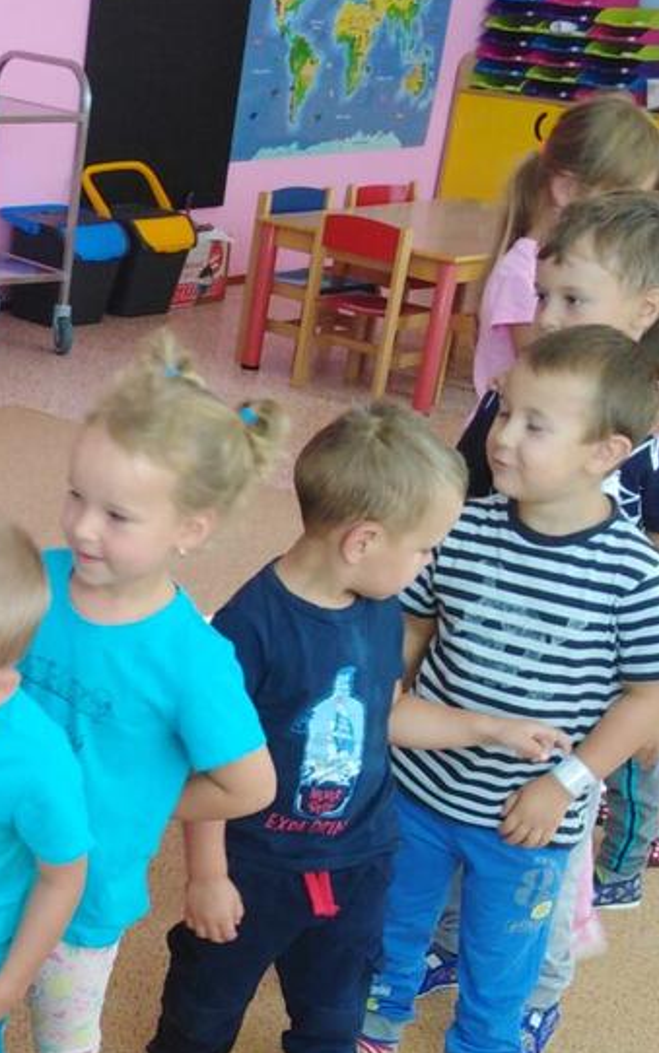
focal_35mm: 68
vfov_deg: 29.6
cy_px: 824
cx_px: -152
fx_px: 1953
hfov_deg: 18.1
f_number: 2.2
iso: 112
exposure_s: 1/33.3
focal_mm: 3.46
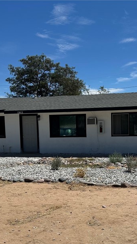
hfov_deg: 27.0
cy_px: 153
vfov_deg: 46.0
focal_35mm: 44
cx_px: 85
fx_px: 285
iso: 80
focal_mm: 6.86
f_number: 1.78
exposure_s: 1/8929
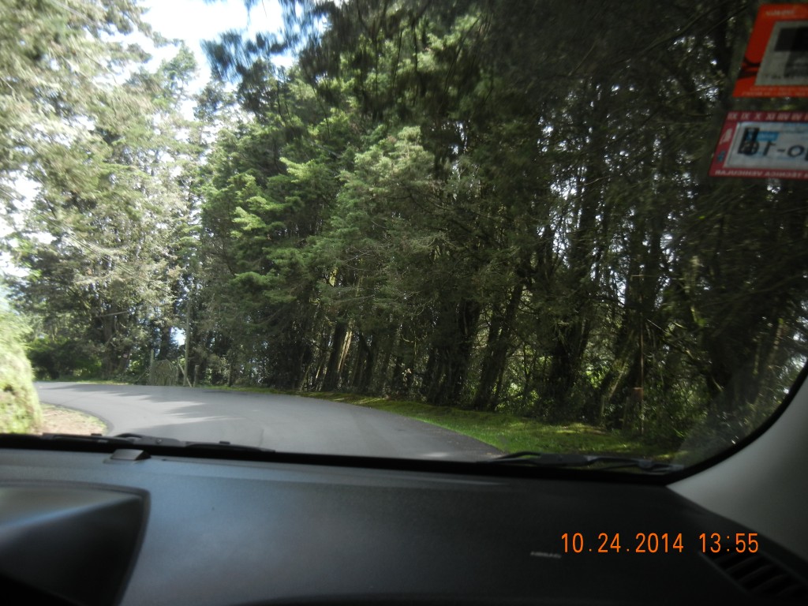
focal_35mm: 30
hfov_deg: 60.0
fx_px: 700
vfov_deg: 46.8
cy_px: 303
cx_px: 404
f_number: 3.5
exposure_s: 1/81.4
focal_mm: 5.4
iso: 160
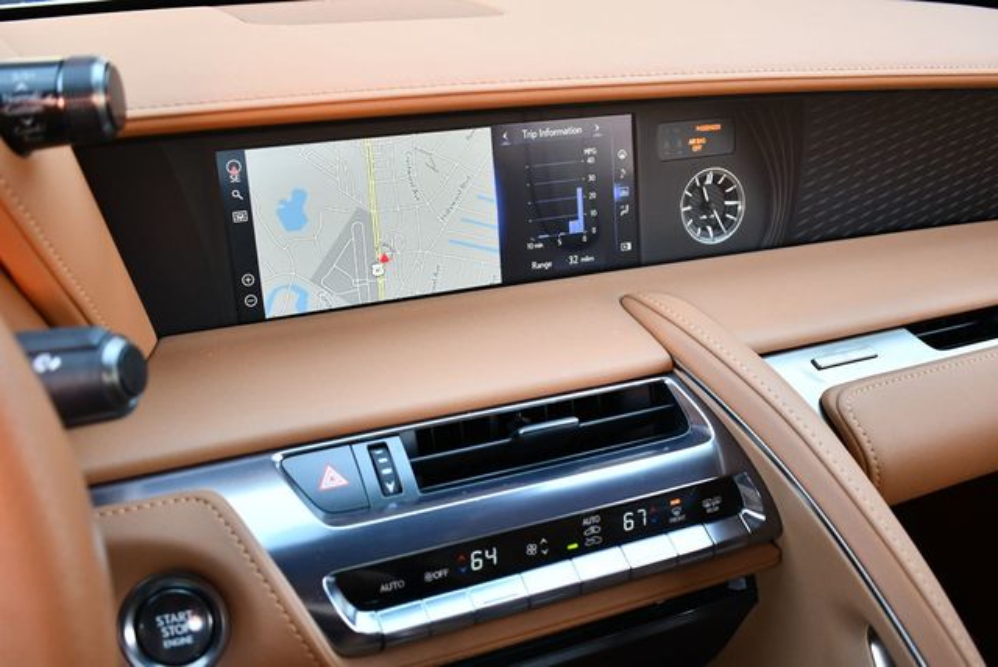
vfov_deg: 36.9
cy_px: 334
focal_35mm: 36
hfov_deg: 53.1
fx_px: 999
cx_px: 499
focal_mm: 18
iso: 800
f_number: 3.5
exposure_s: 1/250
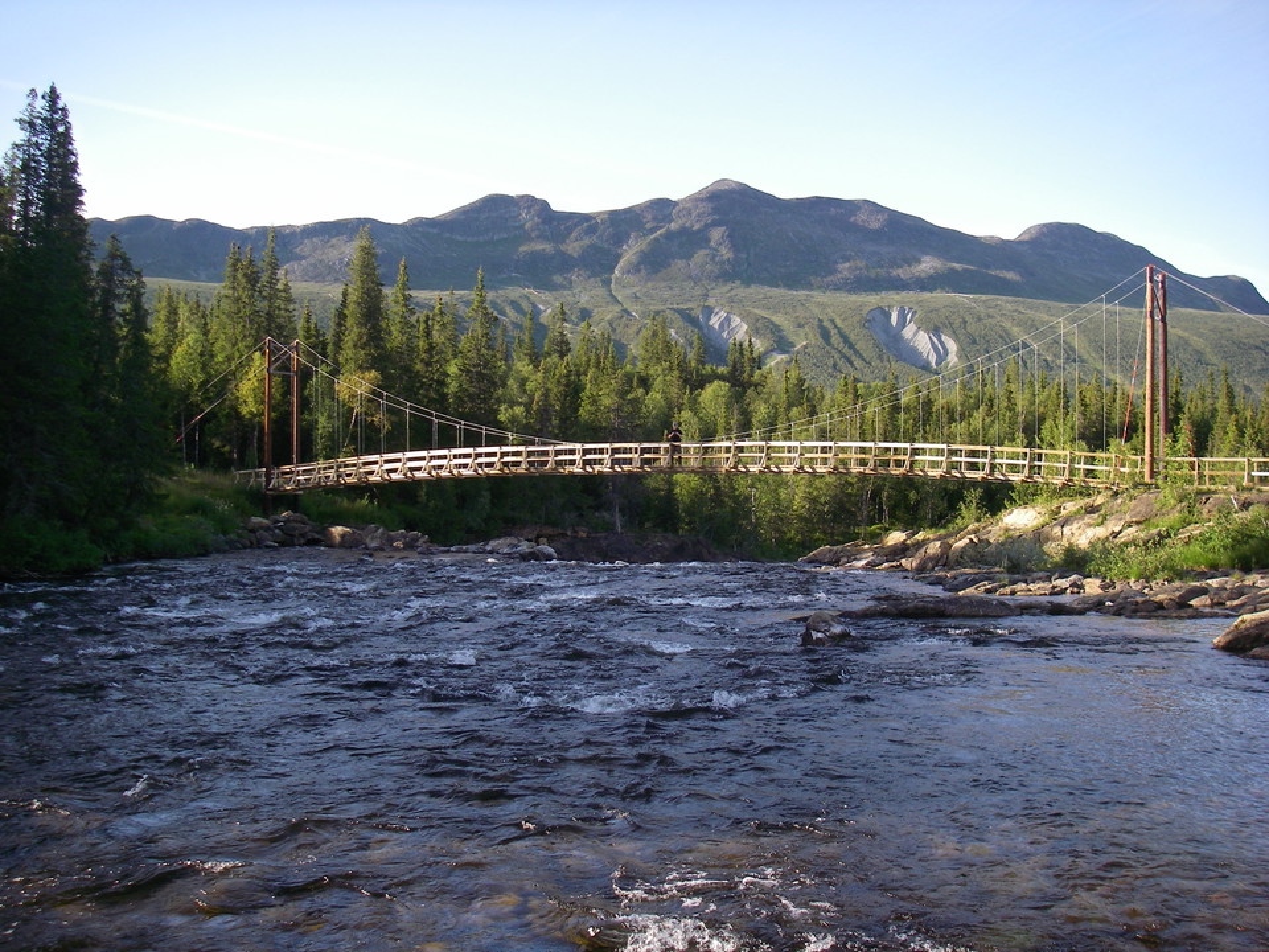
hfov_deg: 49.0
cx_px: 634
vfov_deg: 37.7
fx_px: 1393
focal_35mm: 38
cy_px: 476
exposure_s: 1/200
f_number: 3.3
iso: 64
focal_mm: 6.3
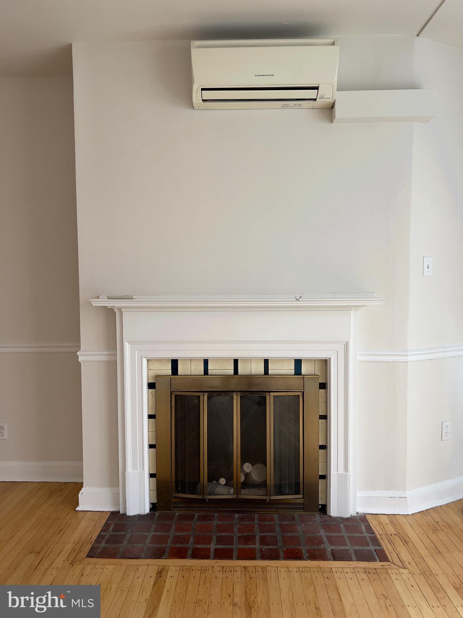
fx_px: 464
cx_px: 232
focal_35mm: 26
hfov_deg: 53.1
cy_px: 309
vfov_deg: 67.3
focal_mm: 5.7
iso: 125
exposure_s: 1/121
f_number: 1.5
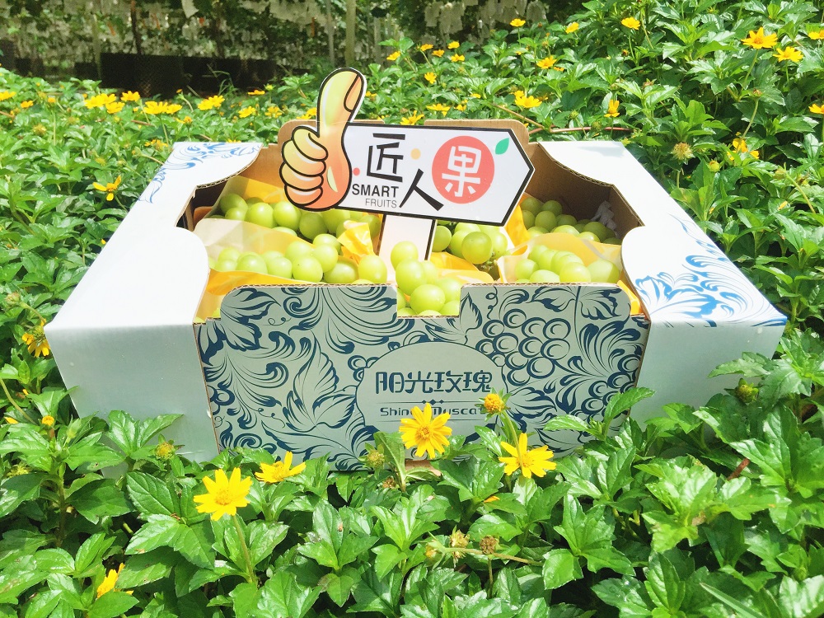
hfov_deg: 61.7
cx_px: 412
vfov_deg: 48.2
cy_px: 309
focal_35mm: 29
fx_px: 690
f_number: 2.2
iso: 32
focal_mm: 4.15
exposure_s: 1/2825
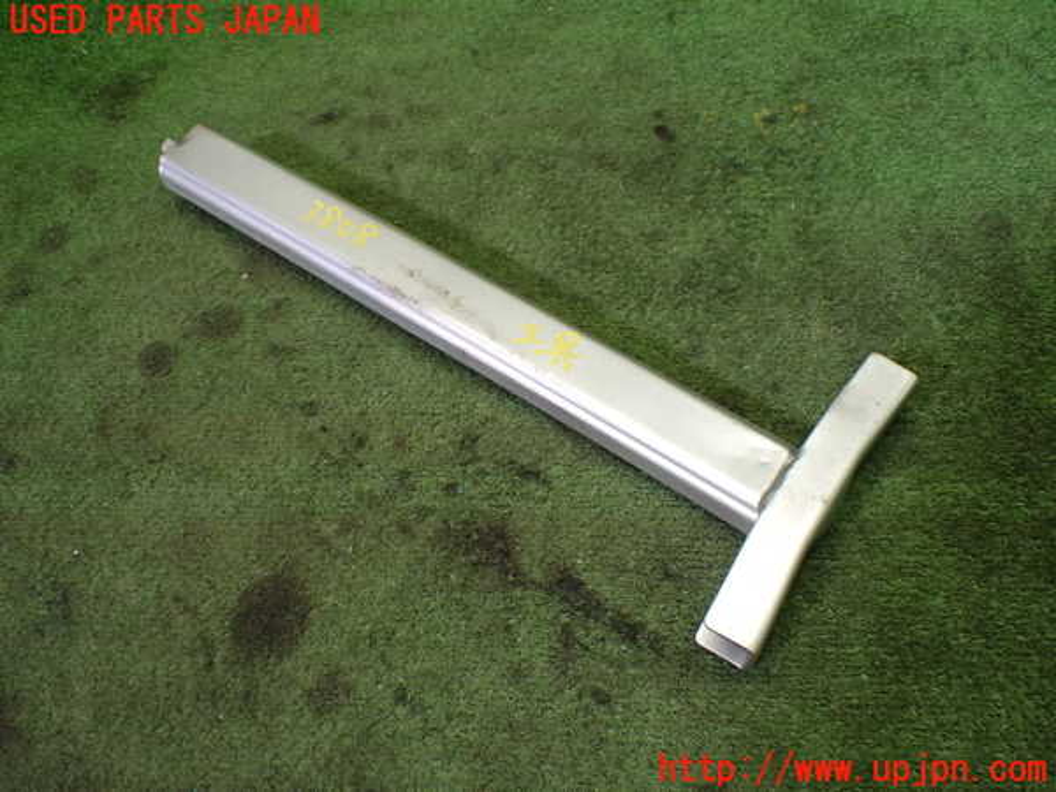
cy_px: 396
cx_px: 528
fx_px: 915
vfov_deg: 46.8
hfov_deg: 60.0
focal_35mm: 30
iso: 400
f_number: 2.3
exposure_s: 1/125
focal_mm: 5.4
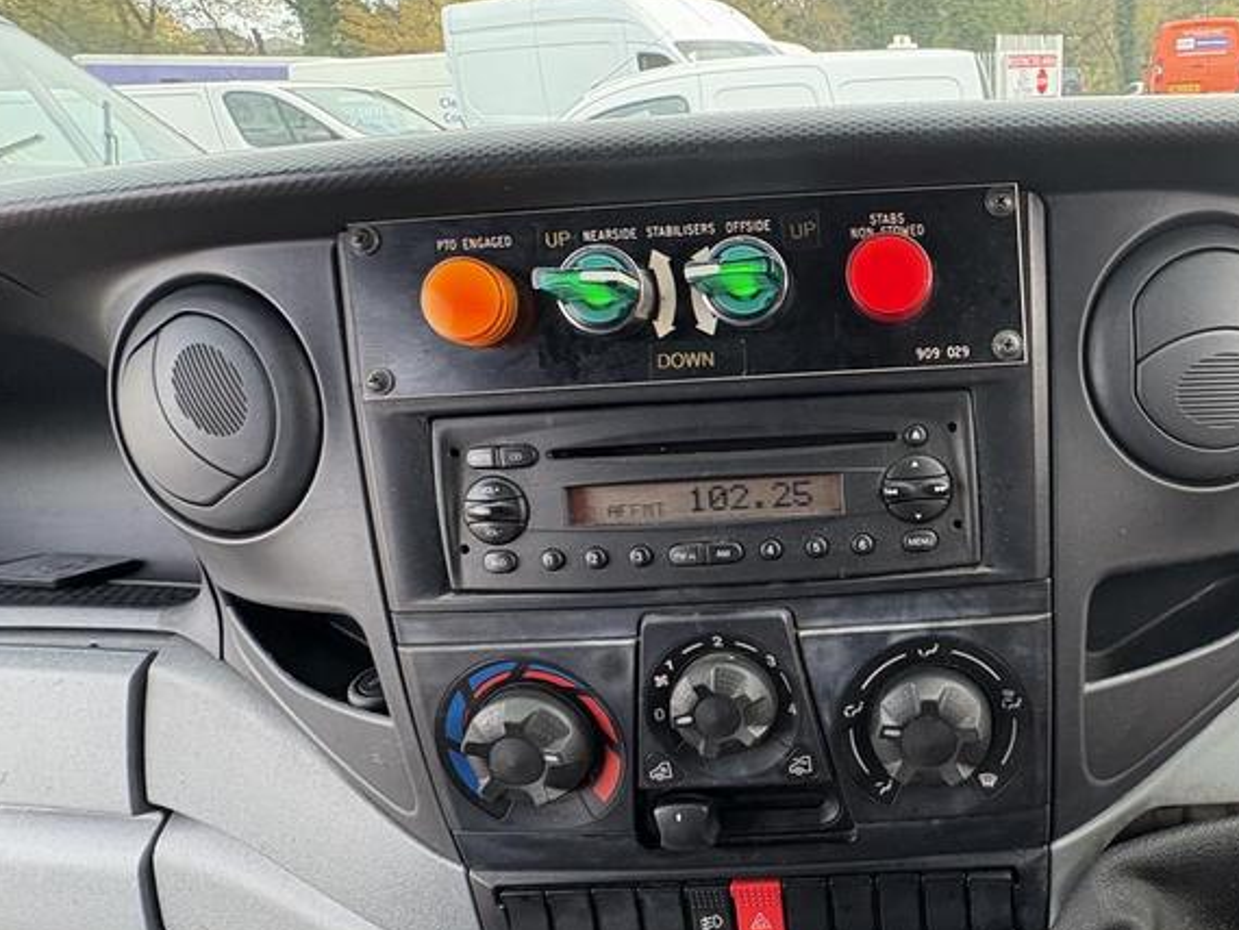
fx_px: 788
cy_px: 508
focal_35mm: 22
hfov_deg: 70.3
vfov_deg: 61.0
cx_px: 956
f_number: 2.2
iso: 200
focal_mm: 2.22
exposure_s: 1/99
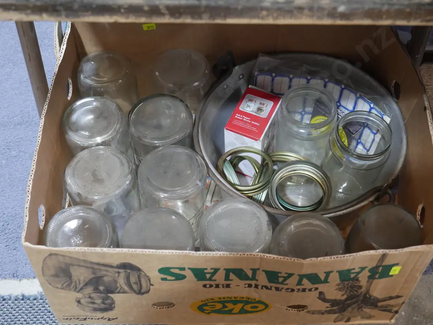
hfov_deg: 38.2
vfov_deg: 29.1
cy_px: 162
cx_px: 216
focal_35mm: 50
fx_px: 626
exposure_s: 1/60
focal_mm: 25
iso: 1600
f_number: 5.3
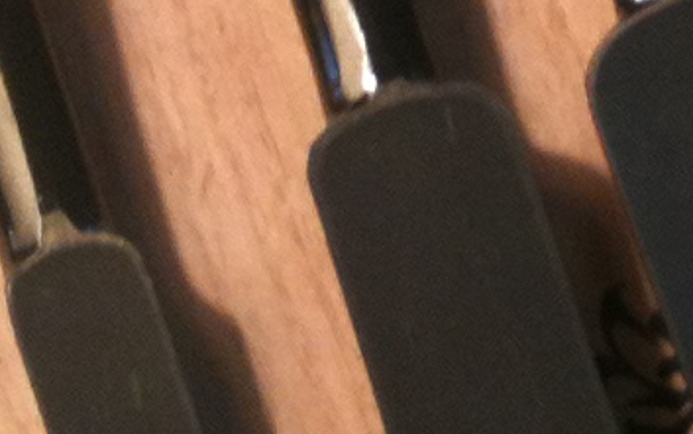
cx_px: 740
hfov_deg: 9.7
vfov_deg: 6.0
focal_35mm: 215
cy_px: -289
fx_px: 4063
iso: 64
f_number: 2.8
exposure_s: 1/15
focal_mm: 3.85
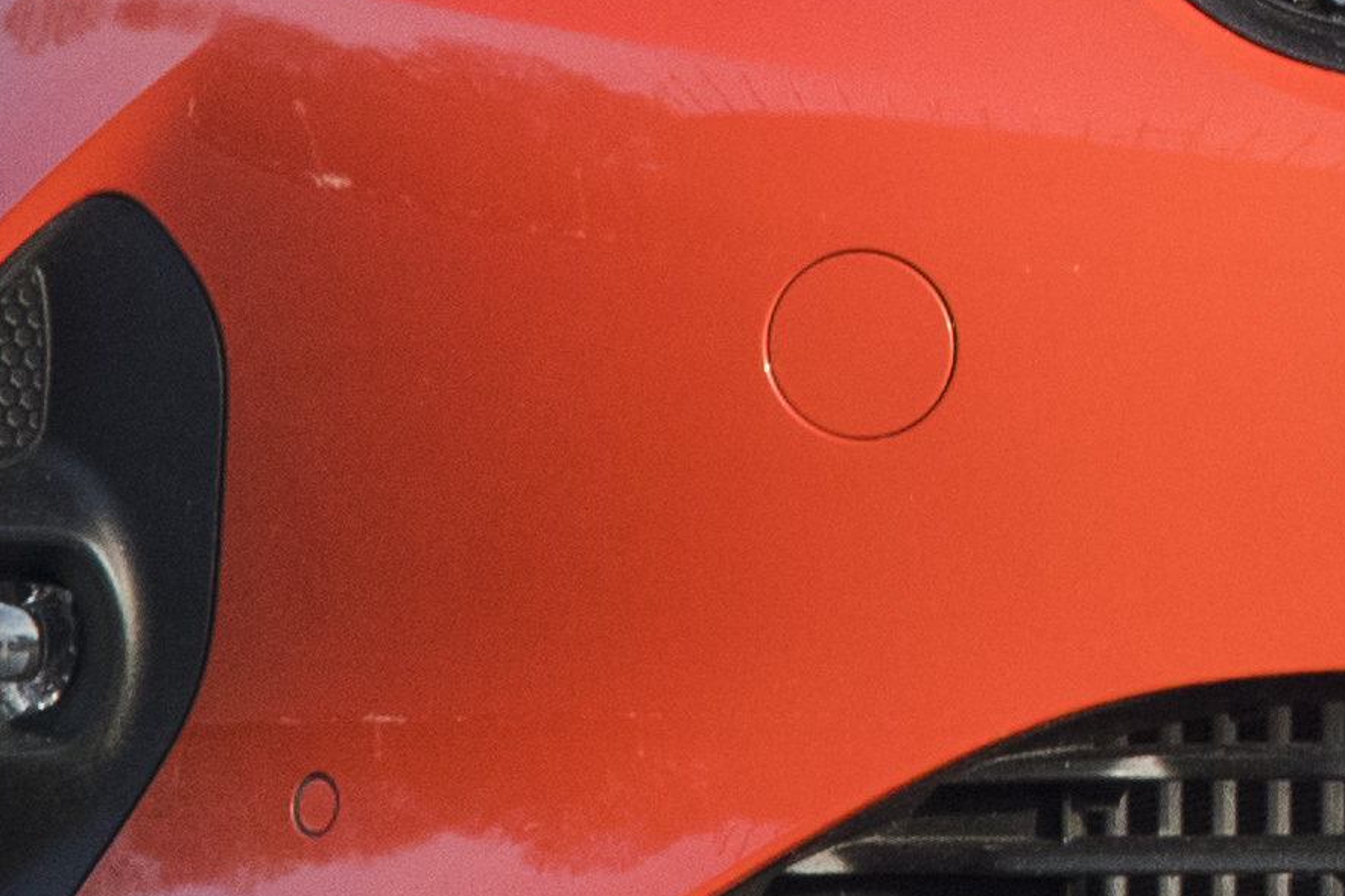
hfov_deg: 1.5
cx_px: 2468
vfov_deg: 1.0
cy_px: -333
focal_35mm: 1368
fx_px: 51111
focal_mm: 145
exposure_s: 1/400
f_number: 5
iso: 640
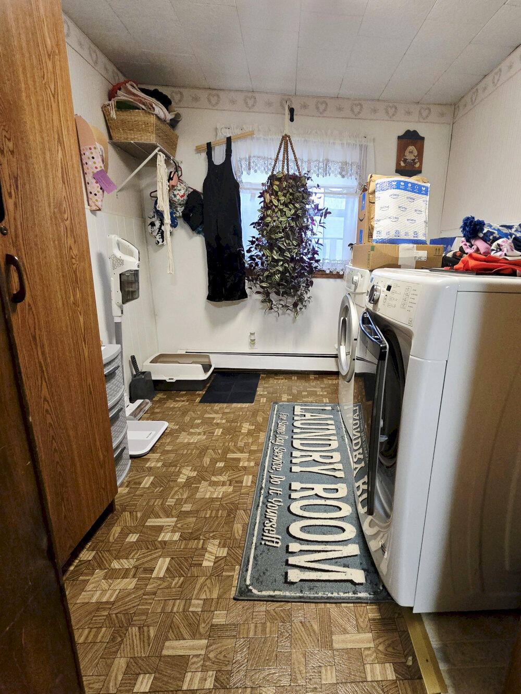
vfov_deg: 106.2
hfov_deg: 89.9
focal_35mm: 13
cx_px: 260
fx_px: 261
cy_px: 347
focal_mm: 2.2
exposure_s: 1/60.2
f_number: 2.2
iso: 800
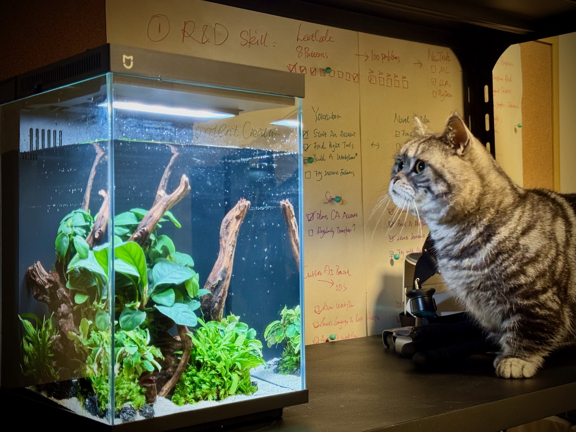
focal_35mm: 49
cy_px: 214
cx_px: 283
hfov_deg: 38.9
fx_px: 815
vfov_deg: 29.7
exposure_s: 1/39
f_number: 1.78
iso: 500
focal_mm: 6.76
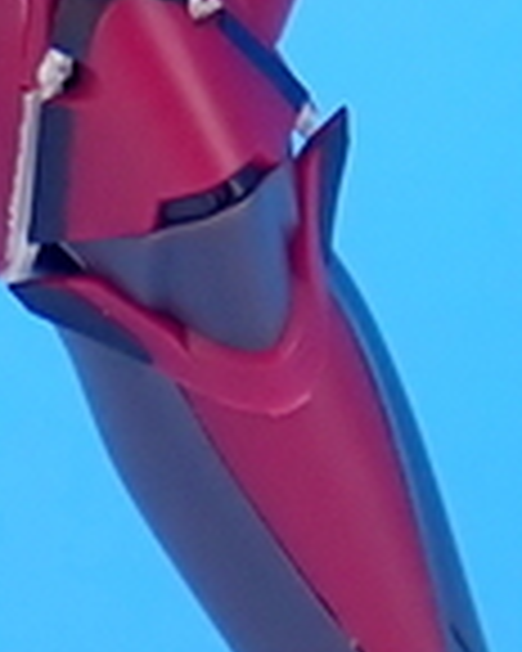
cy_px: -549
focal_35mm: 530
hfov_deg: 2.9
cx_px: -454
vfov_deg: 3.6
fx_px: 10235
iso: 100
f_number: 4.1
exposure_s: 1/8
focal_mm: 13.65
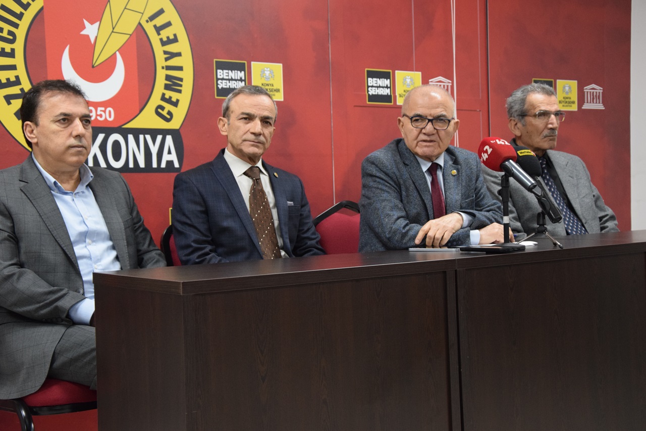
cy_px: 216
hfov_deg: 33.4
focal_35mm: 60
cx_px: 323
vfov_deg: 22.6
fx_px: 1076
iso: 2200
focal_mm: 40
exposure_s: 1/60
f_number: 4.5
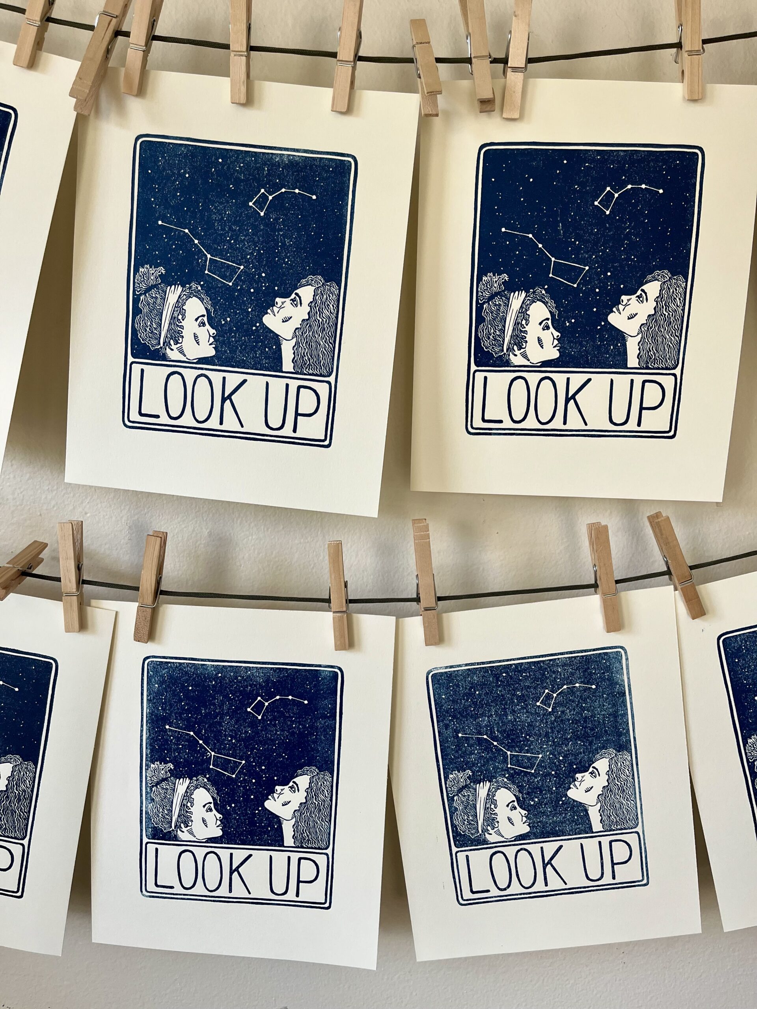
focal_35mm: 26
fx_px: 758
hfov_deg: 53.1
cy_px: 504
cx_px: 378
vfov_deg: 67.3
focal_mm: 5.1
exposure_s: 1/121
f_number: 1.6
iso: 125
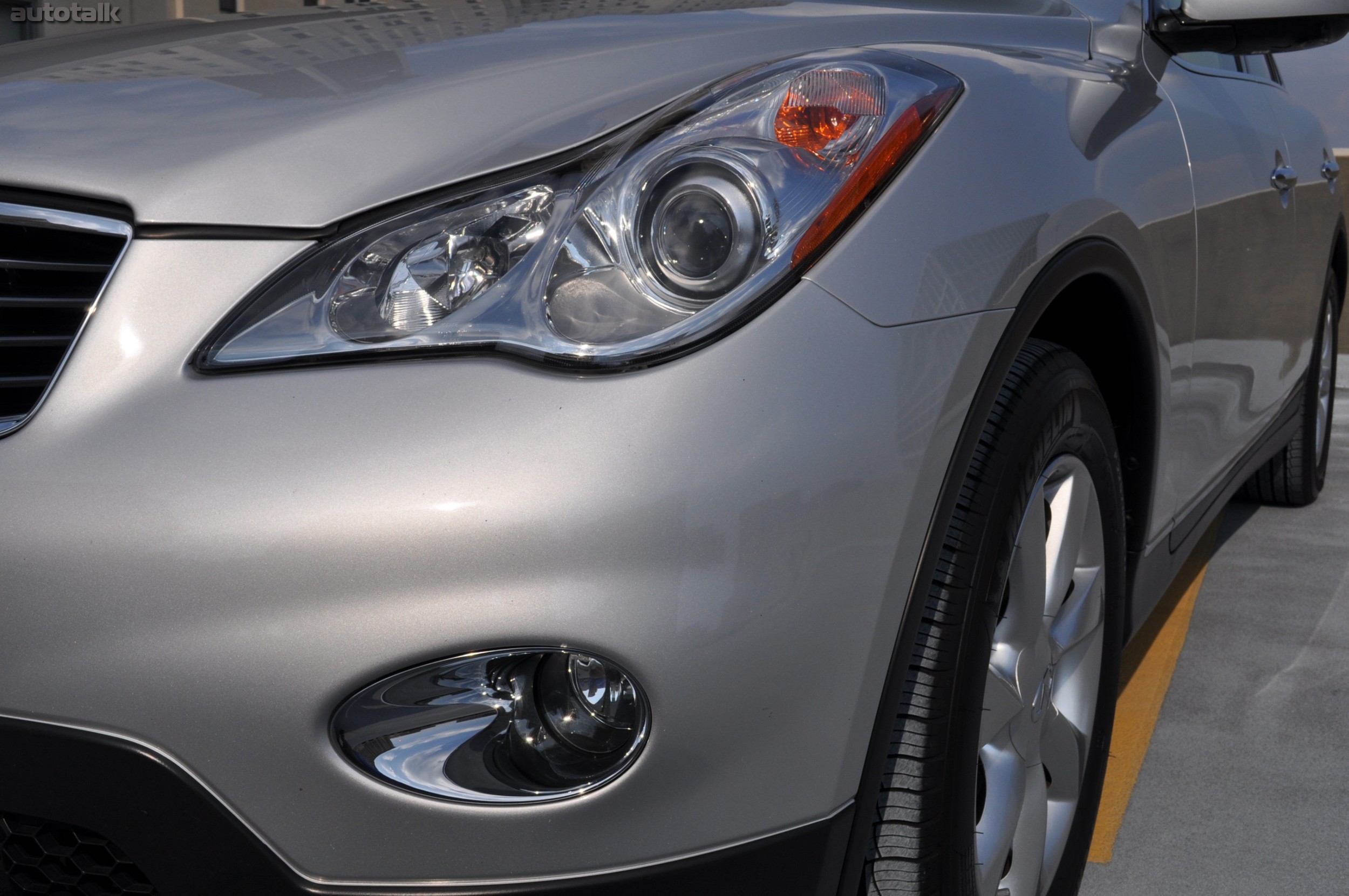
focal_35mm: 36
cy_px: 448
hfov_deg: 53.2
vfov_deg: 36.8
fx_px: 1347
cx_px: 674
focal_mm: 24
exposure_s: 1/640
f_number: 13
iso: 200
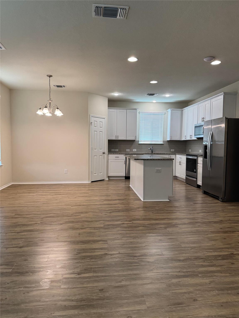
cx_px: 120
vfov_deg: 71.6
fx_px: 221
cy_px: 159
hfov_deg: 56.8
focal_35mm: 24
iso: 160
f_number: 1.78
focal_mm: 6.76
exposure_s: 1/120
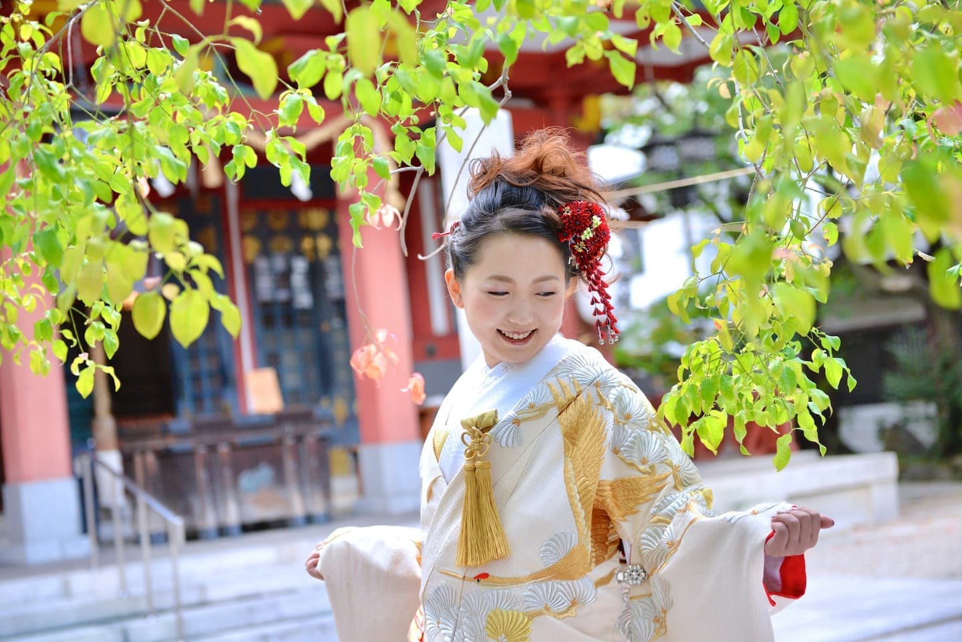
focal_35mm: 70
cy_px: 321
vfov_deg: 19.5
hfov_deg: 28.8
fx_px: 1871
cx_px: 481
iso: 2000
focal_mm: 70
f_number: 4
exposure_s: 1/1000
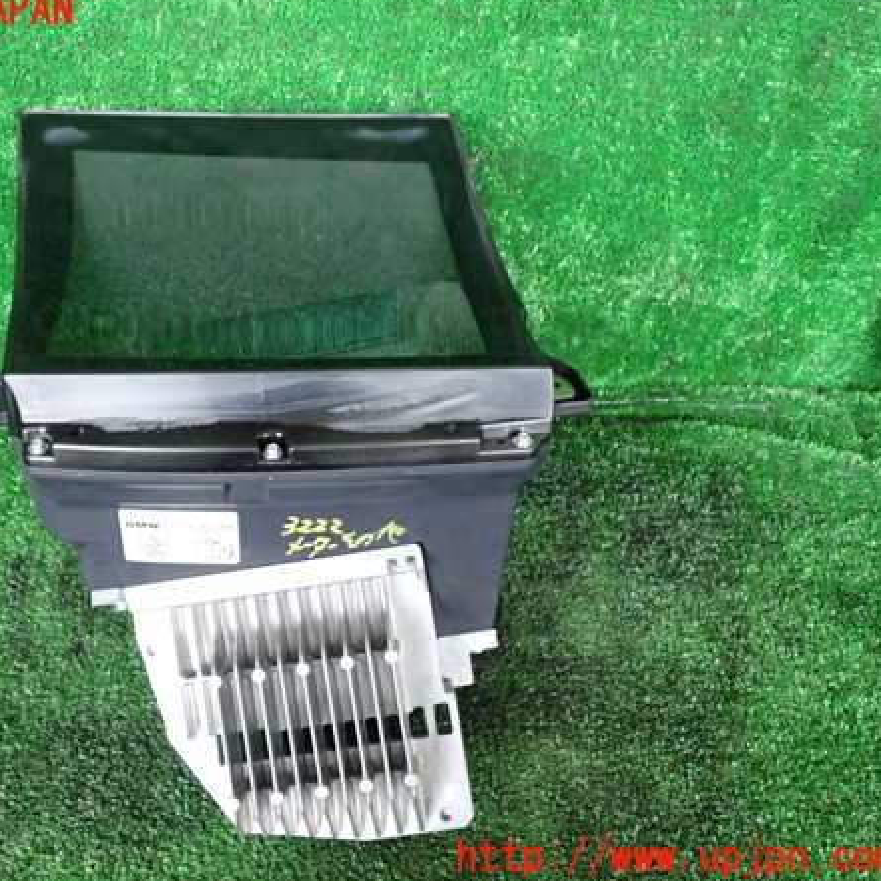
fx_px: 1037
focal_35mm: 36
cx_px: 309
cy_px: 435
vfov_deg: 46.0
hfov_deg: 45.5
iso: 500
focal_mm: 5.4
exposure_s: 1/30
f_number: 2.3
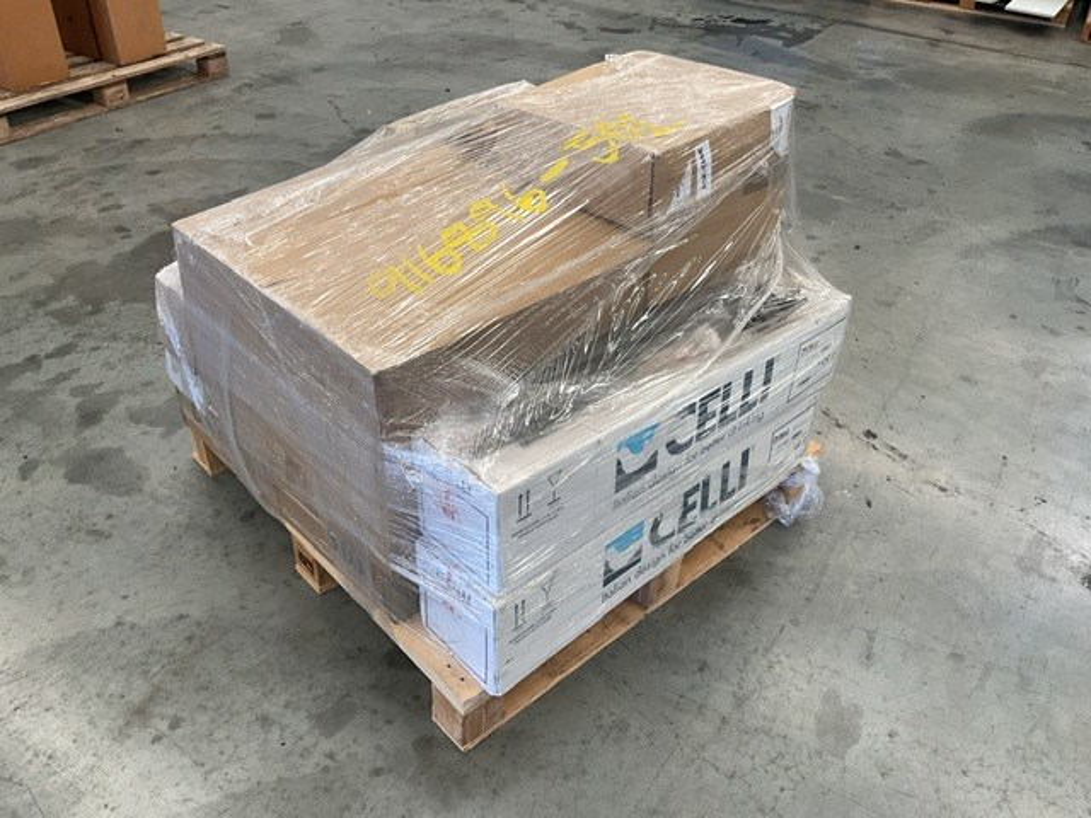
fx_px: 914
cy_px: 409
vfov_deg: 48.2
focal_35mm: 29
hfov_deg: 61.7
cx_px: 546
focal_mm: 3
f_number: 1.8
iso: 40
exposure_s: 1/120
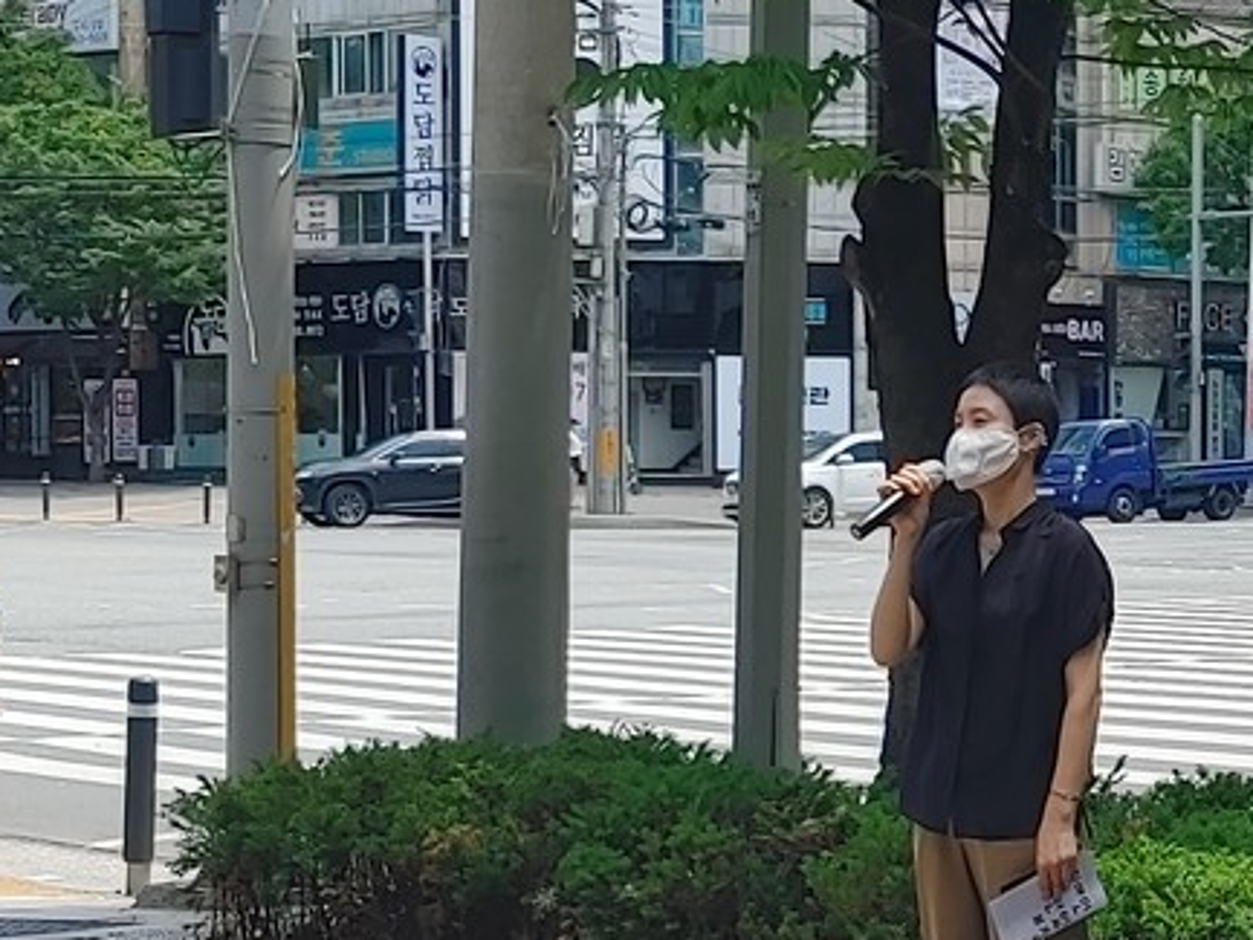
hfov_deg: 18.6
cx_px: 1311
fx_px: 3693
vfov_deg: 14.5
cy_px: 604
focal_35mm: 102
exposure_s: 1/1075
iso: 50
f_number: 1.8
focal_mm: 4.81
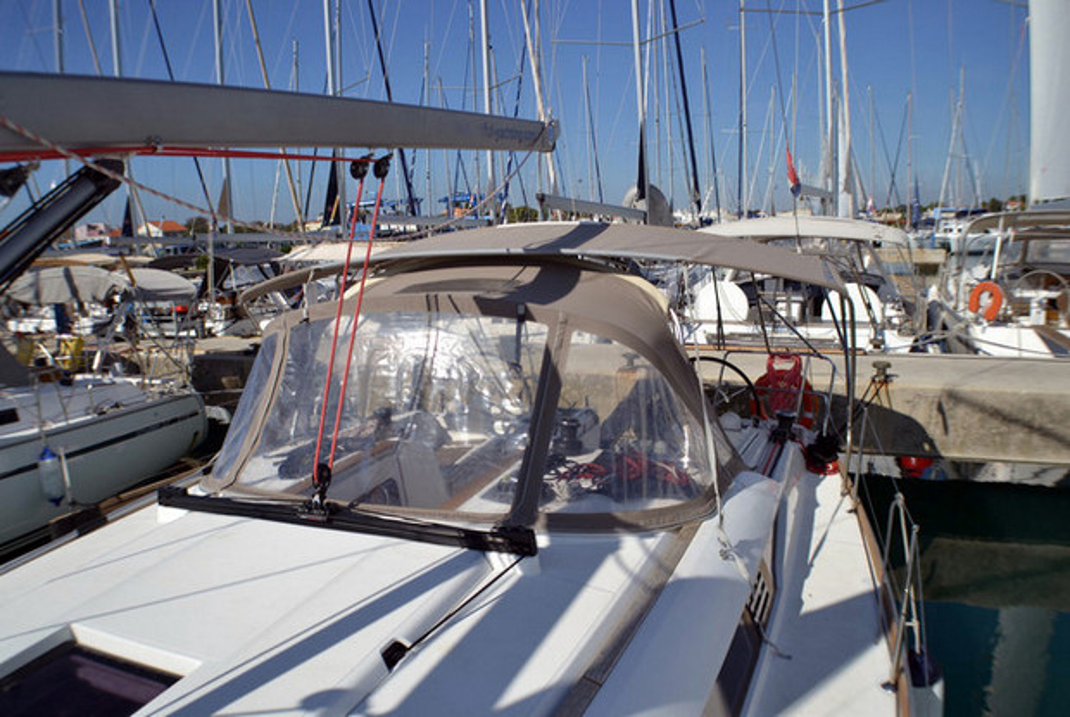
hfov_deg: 57.2
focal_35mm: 33
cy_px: 358
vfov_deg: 40.1
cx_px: 535
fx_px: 982
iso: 100
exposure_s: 1/1250
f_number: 4
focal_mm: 22
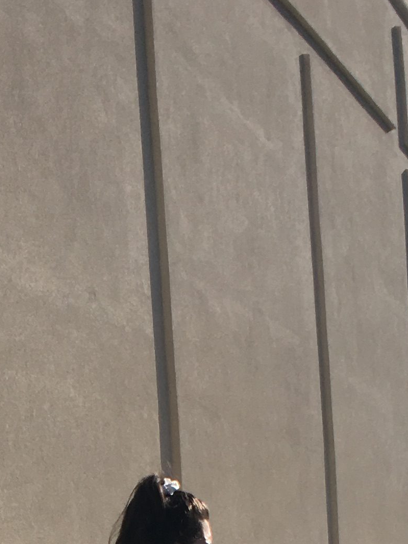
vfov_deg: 16.4
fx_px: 1760
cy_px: 747
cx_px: 126
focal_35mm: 112
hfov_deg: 13.2
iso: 25
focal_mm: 4.15
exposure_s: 1/2024
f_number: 2.2
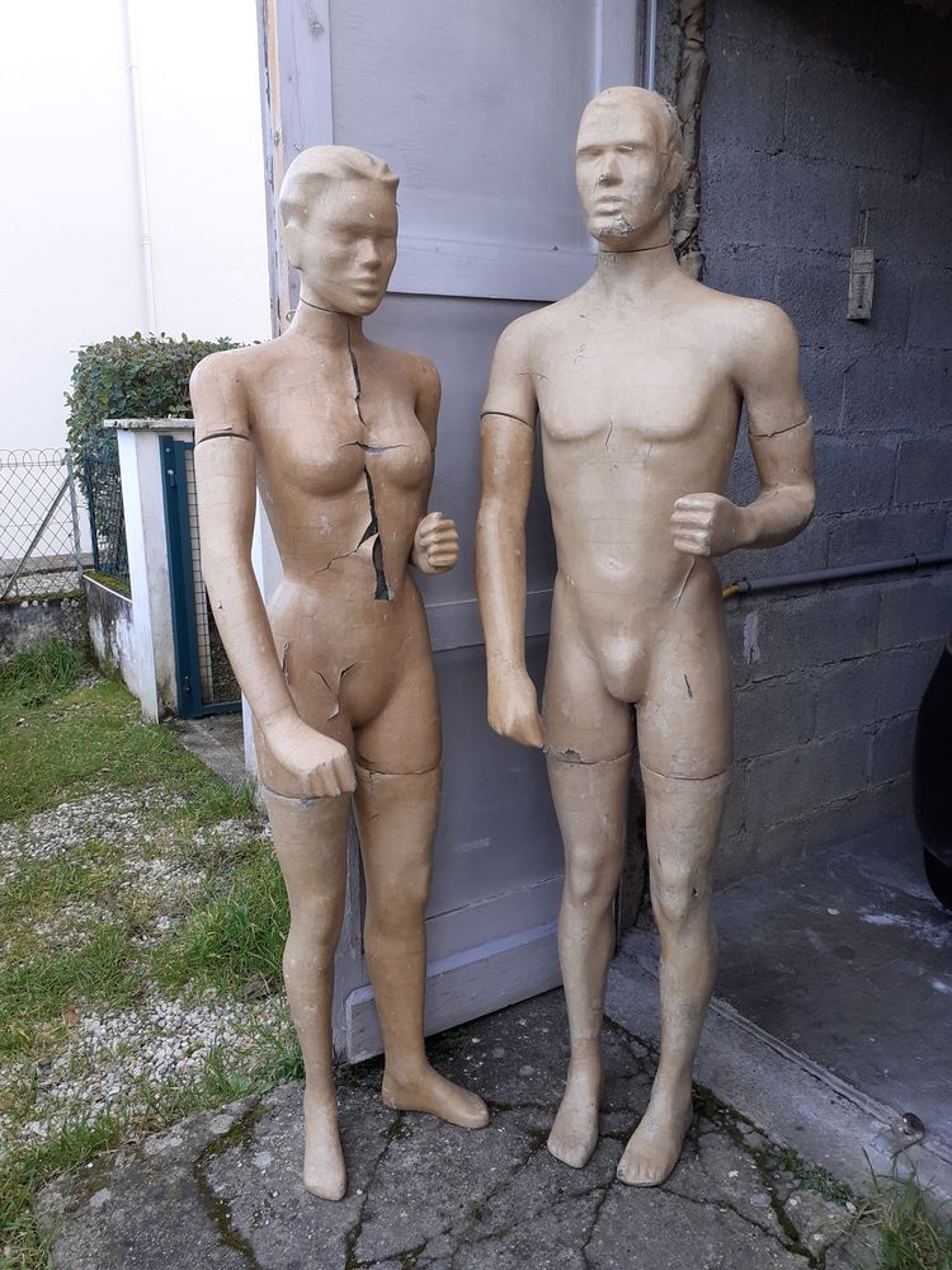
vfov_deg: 65.3
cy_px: 635
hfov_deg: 51.4
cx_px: 476
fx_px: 990
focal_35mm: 27
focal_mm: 3.6
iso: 40
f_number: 1.9
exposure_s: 1/115
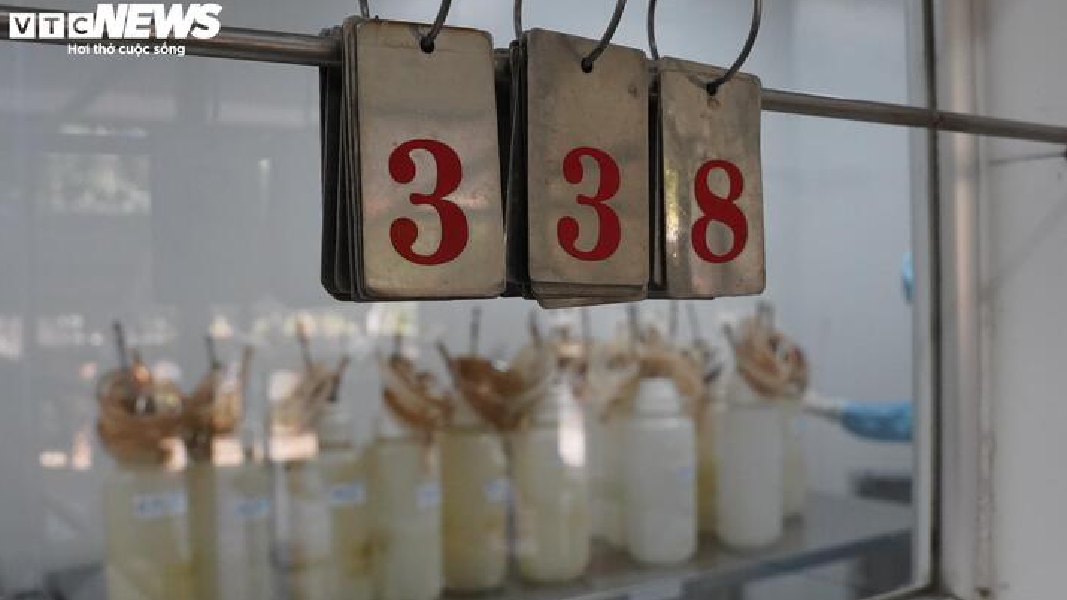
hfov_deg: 52.8
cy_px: 348
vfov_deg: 31.1
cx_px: 533
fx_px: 1075
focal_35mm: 38
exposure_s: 1/800
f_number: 5.6
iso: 6400
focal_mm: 24
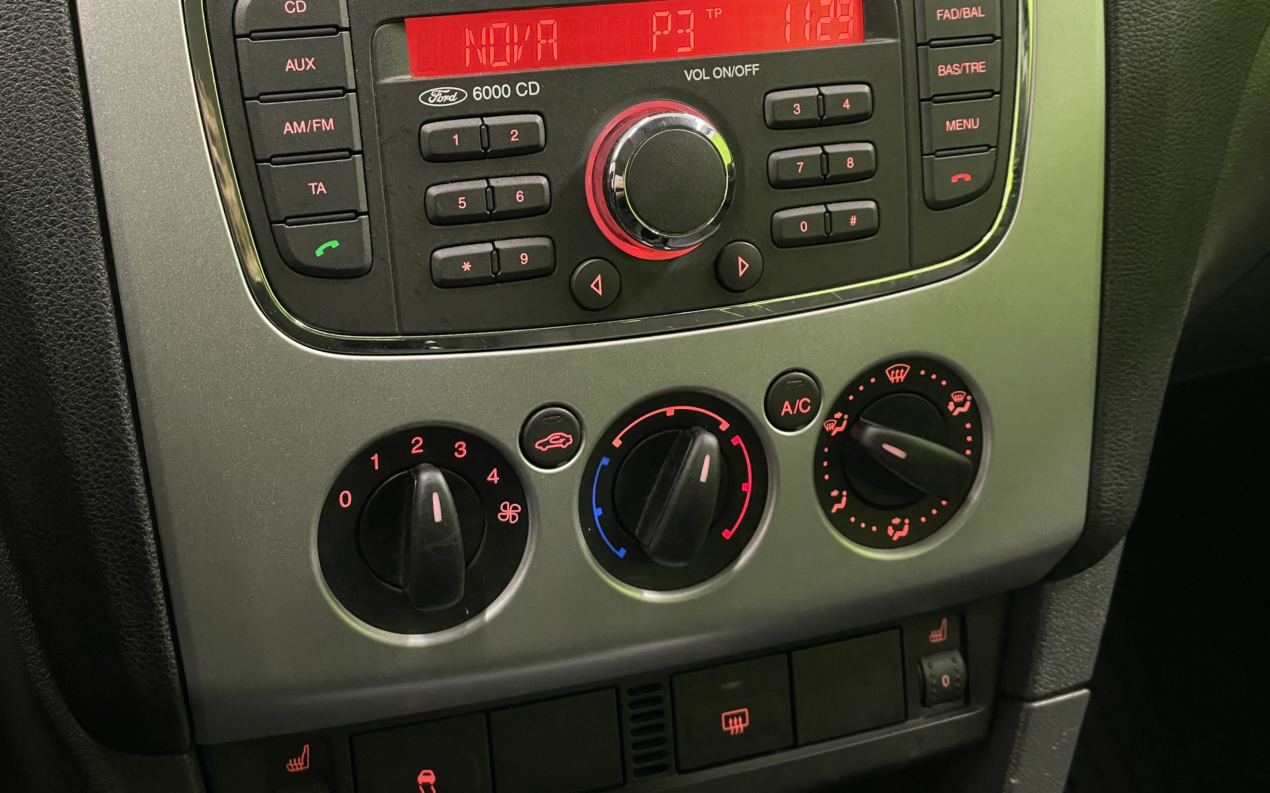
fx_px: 1938
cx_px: 631
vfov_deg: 23.1
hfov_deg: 36.3
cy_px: 364
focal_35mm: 56
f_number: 2
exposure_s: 1/50
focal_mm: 6
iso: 800
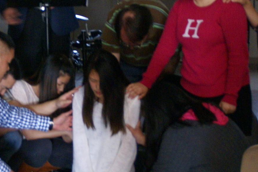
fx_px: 918
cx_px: 55
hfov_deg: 15.9
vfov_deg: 10.7
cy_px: 53
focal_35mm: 128
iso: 400
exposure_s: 1/13
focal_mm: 30
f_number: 4
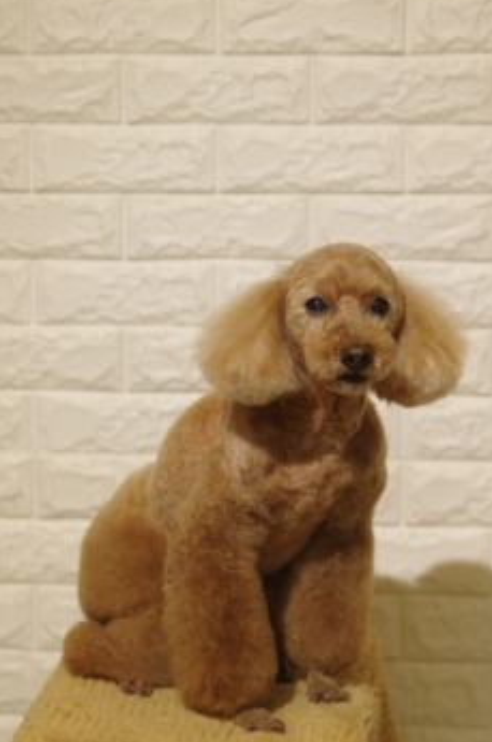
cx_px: 281
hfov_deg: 12.5
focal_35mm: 109
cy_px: 381
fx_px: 2241
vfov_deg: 18.8
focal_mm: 63
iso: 500
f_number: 3.2
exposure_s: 1/200
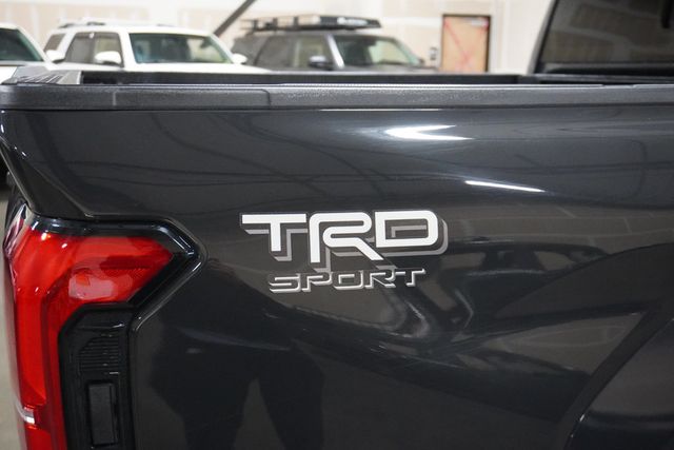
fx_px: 674
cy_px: 225
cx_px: 337
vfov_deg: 36.9
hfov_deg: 53.1
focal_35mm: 36
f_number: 4.5
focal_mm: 24
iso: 6400
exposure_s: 1/125
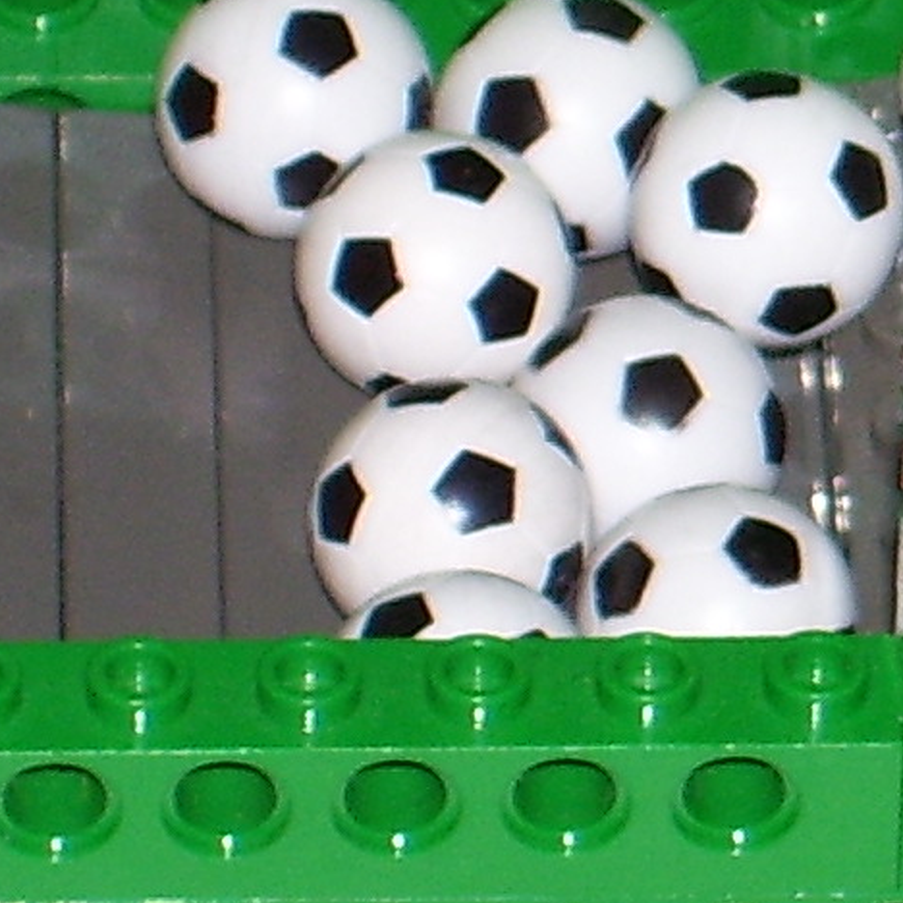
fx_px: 14639
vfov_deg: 3.5
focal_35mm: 496
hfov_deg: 3.5
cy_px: 79
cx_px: 2032
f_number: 4.6
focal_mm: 16.8
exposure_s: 1/90
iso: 80
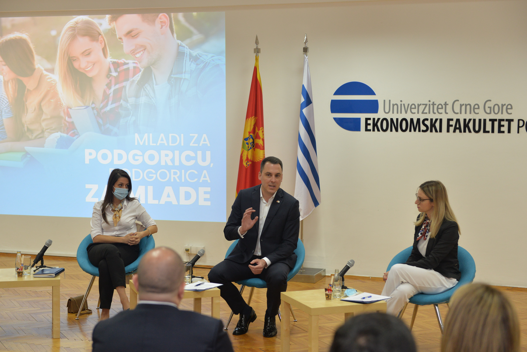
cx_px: 264
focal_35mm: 62
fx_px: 908
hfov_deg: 32.4
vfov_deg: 21.9
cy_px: 176
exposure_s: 1/80
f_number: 4
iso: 1000
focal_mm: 62
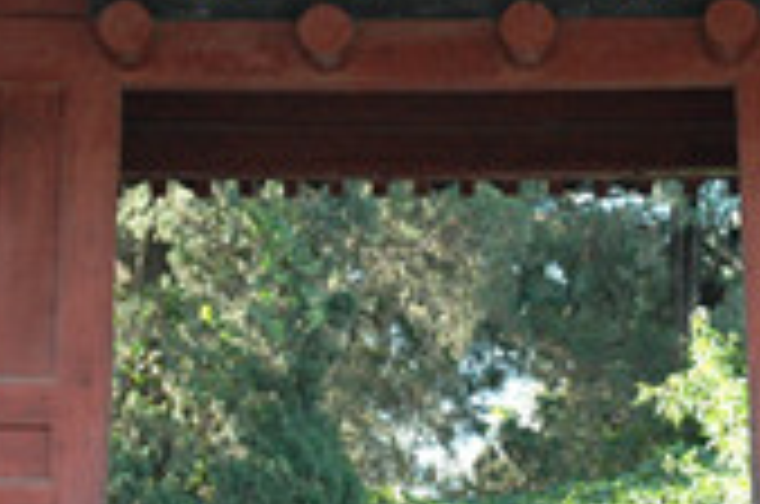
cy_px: 182
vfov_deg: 10.4
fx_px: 2773
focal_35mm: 132
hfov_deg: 15.6
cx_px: 414
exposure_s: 1/125
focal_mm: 27
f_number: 5.6
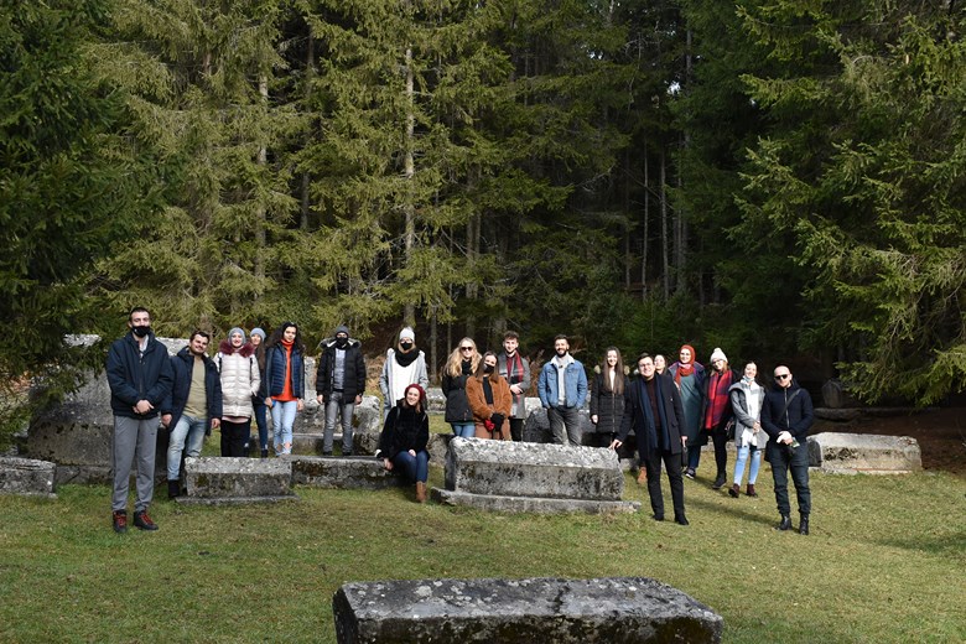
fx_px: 1167
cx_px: 483
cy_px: 322
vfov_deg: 30.8
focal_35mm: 44
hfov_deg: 45.0
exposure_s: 1/200
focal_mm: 29
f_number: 7.1
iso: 400
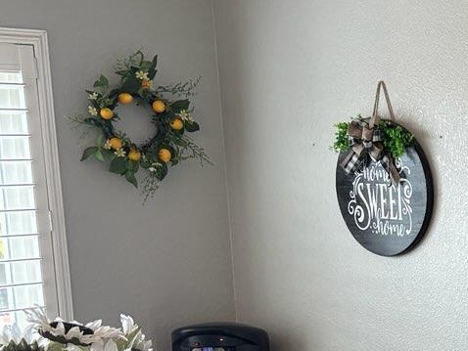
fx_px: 1177
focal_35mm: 87
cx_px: 721
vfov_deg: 16.7
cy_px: 319
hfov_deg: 19.4
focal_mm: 5.96
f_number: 1.6
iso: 125
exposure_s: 1/60
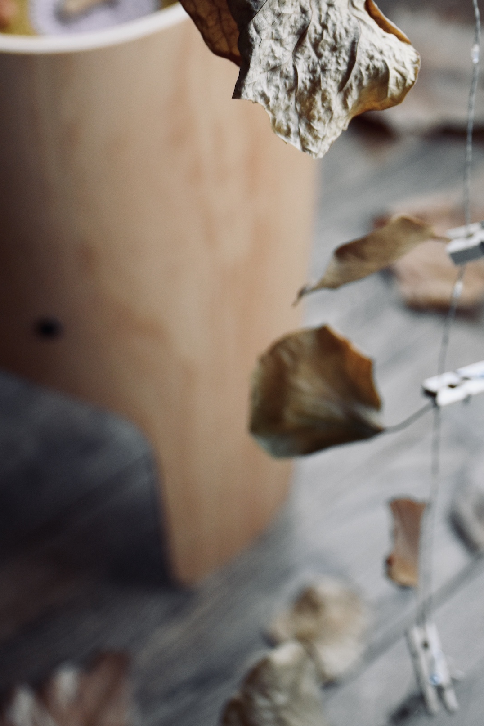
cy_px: 197
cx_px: 227
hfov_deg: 15.6
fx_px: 1771
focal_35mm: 88
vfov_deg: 23.0
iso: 1100
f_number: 4.2
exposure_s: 1/60
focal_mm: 35
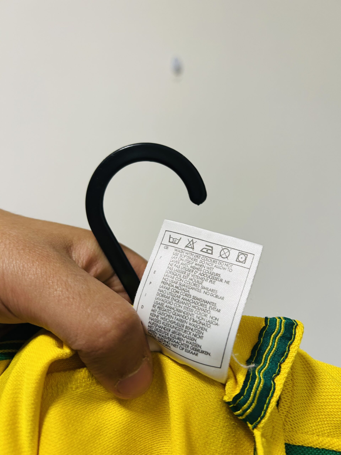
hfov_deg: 53.1
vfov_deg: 67.3
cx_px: 170
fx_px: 341
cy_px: 228
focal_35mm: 26
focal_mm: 5.7
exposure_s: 1/60
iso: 100
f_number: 1.5
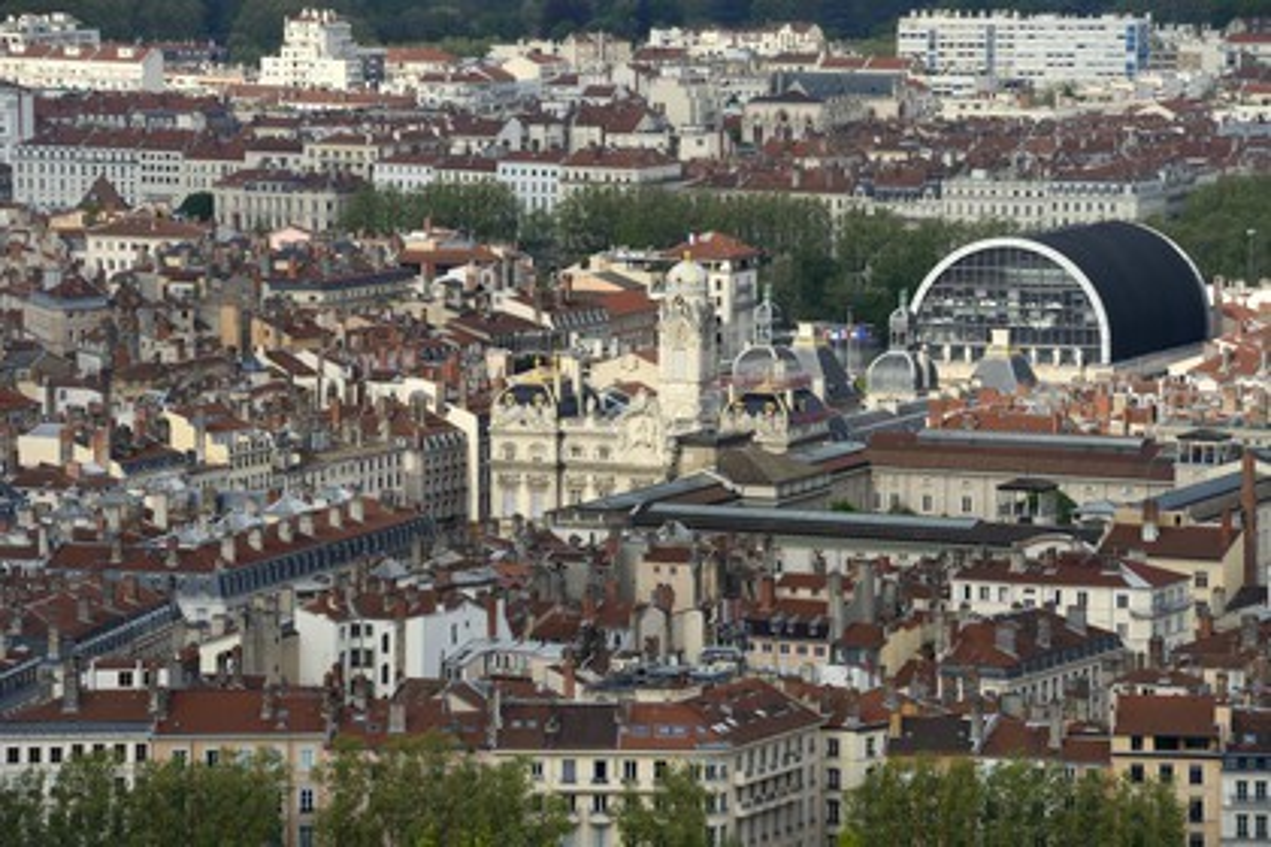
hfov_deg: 10.3
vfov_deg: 6.9
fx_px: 7061
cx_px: 636
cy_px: 424
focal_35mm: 200
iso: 200
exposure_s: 1/250
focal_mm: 200
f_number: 13
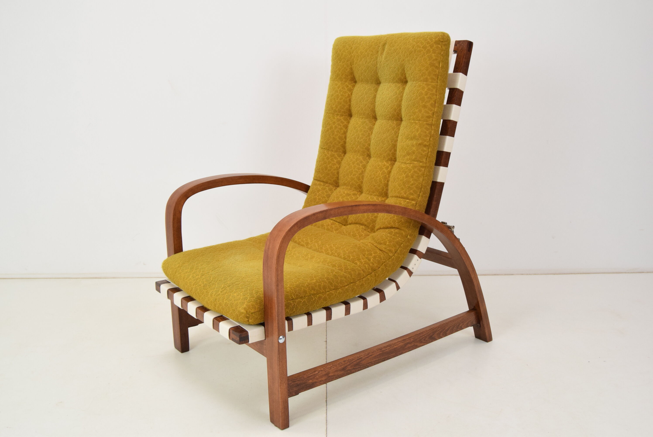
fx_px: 626
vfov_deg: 38.4
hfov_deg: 55.1
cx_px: 326
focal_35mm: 34
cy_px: 218
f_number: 6.3
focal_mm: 23
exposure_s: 1/160
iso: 1600
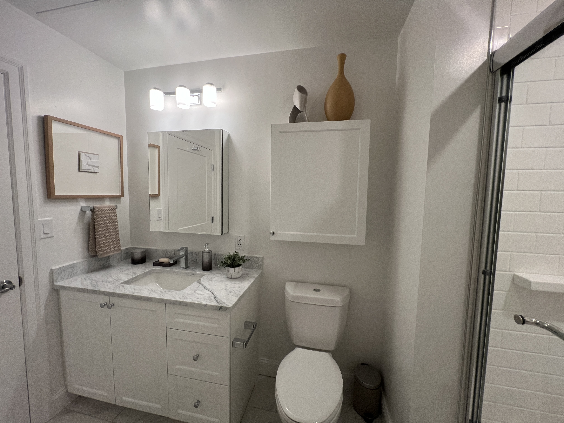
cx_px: 282
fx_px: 212
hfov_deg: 106.2
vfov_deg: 89.9
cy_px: 212
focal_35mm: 13
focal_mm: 1.57
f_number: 1.8
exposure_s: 1/62
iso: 100
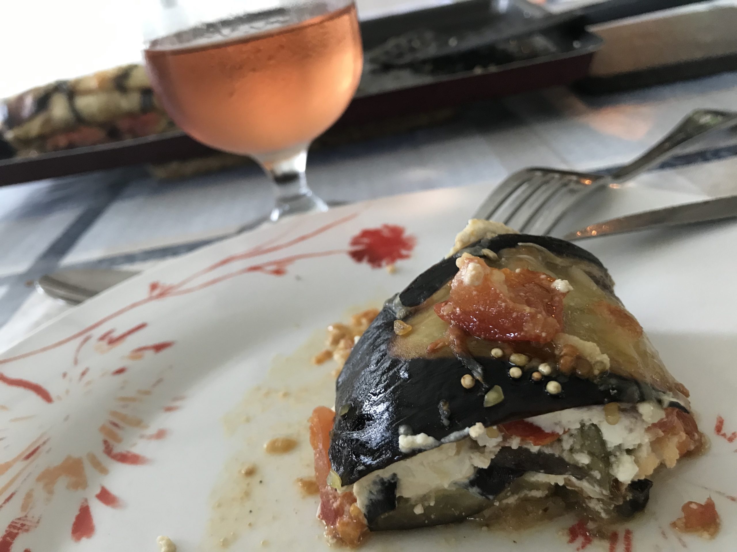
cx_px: 368
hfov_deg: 63.4
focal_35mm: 28
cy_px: 276
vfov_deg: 49.7
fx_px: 596
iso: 50
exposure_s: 1/17
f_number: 1.8
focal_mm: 3.99
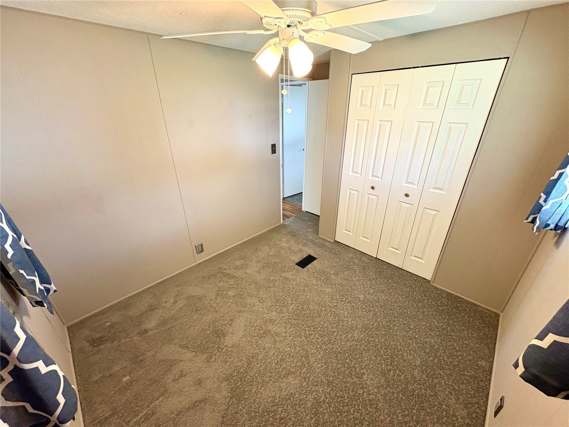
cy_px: 214
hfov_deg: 102.1
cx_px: 284
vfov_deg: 85.7
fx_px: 230
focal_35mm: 14
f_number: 2.2
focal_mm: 2.22
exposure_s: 1/60
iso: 200
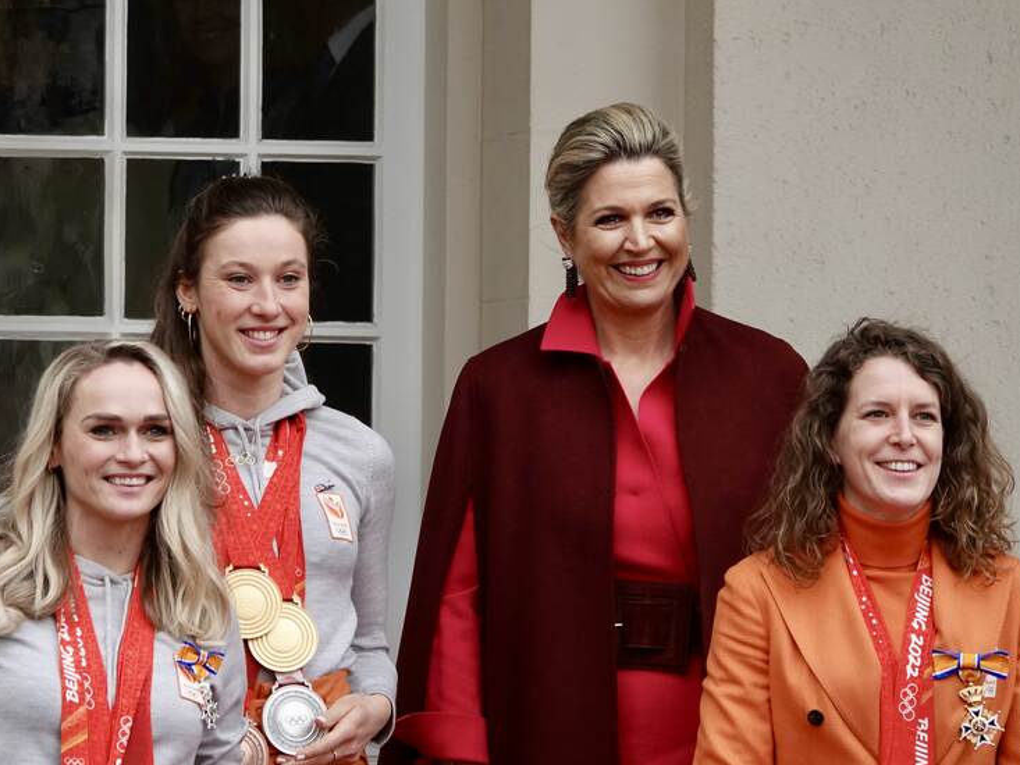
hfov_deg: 5.5
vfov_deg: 4.1
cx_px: 483
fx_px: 10580
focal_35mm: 359
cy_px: 382
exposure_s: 1/250
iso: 640
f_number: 4
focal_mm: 120.91
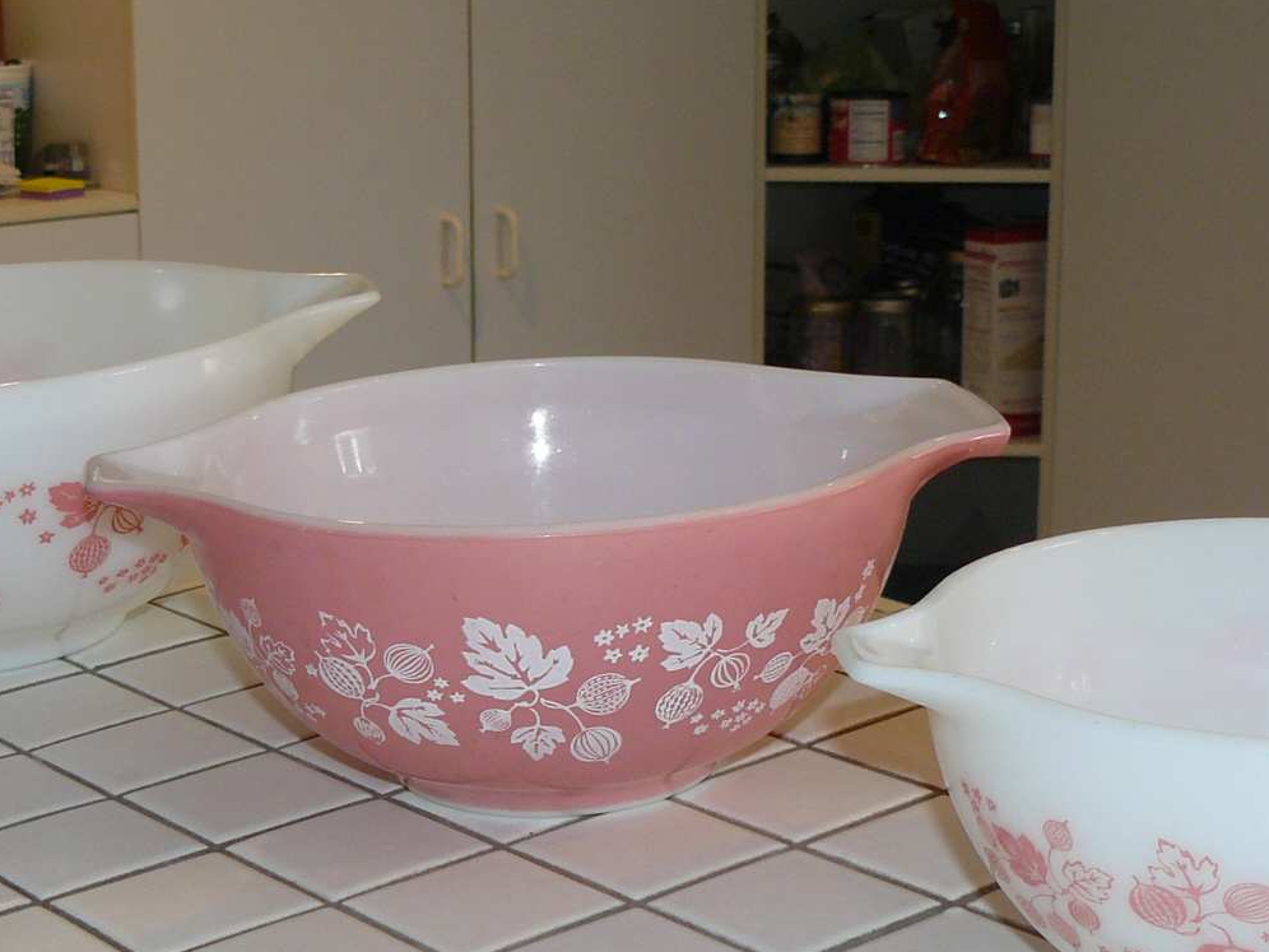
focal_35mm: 74
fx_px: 2713
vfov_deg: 19.8
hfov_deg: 26.0
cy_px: 649
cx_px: 327
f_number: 2.8
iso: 100
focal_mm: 6
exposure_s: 1/20
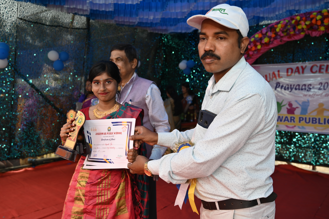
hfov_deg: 60.3
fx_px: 283
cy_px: 110
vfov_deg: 42.3
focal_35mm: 31
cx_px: 164
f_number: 4.5
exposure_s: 1/100
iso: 100
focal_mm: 31
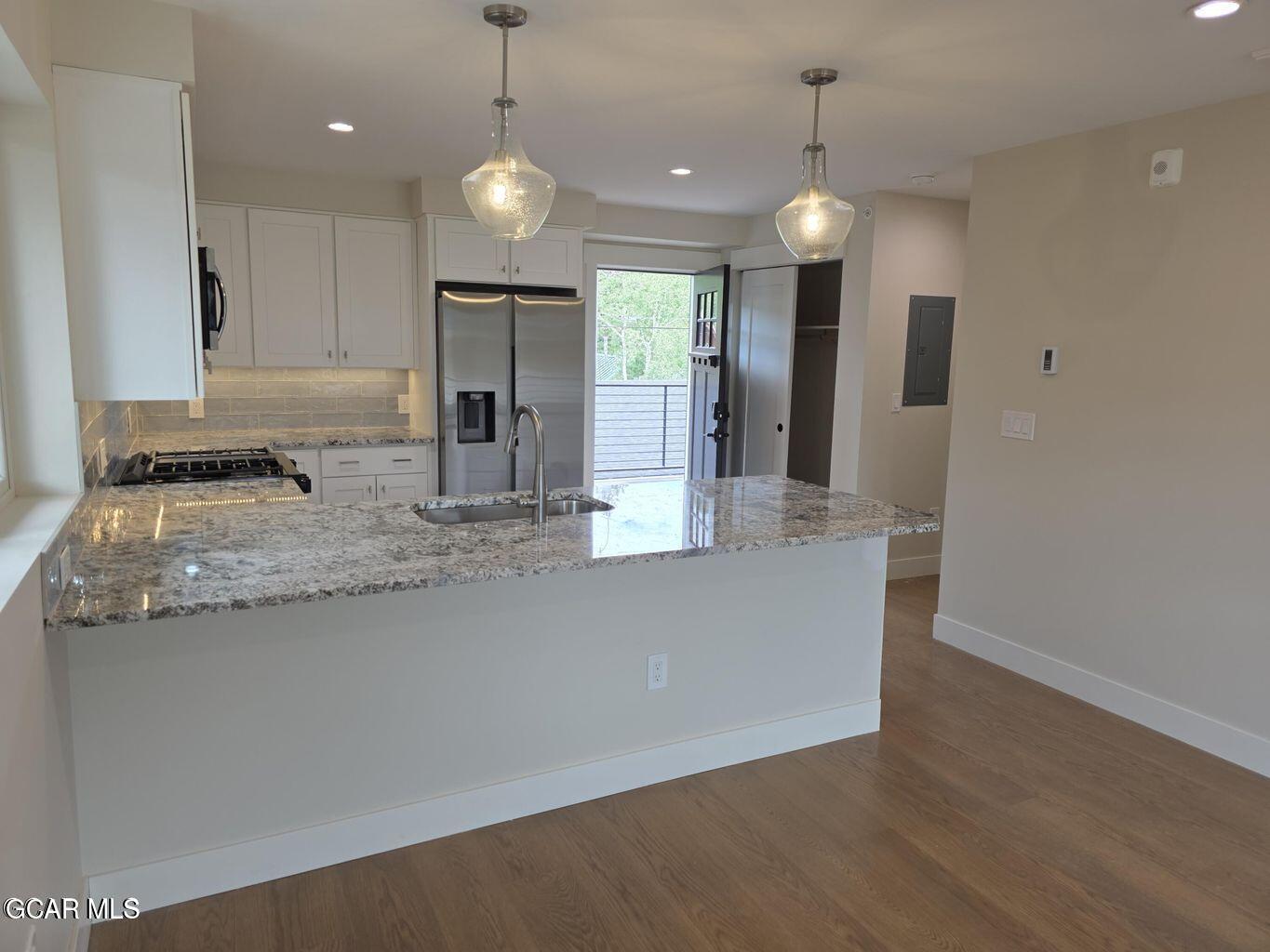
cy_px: 476
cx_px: 635
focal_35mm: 23
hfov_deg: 73.9
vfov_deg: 58.9
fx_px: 844
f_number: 1.7
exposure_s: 1/120
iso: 40
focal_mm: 6.3
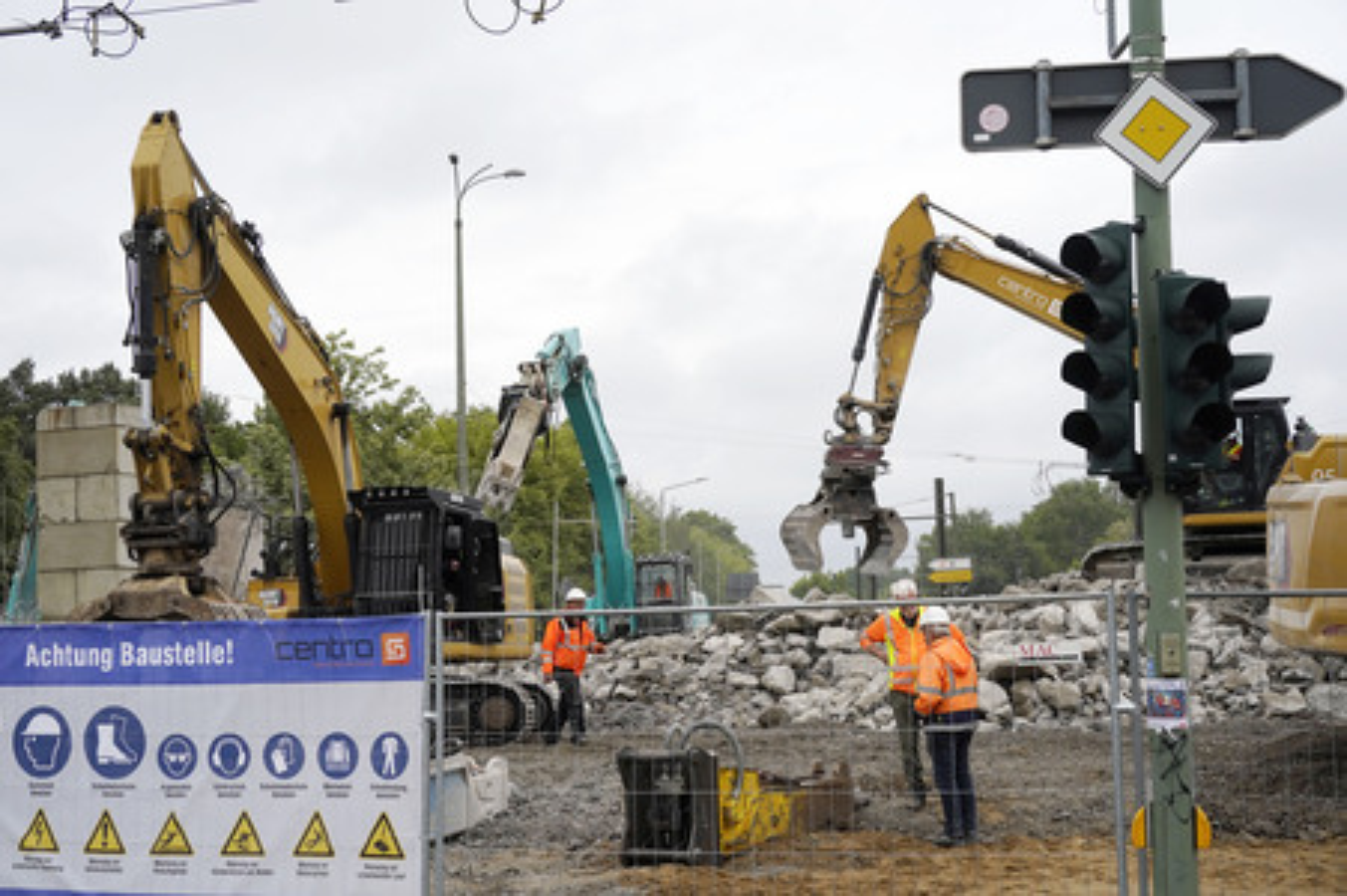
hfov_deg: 44.5
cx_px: 674
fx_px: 1645
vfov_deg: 30.5
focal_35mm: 44
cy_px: 448
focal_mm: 44
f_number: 8
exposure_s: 1/1600
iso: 640
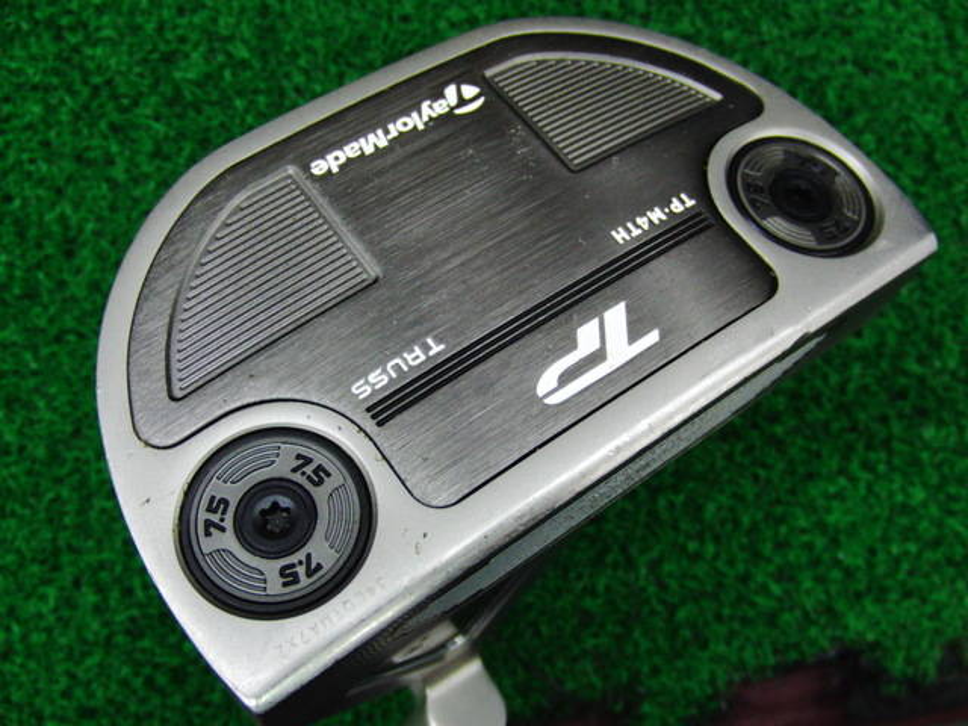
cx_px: 484
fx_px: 1035
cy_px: 363
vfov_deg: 38.7
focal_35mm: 37
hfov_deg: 50.1
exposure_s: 1/60
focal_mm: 6.42
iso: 400
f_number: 3.6
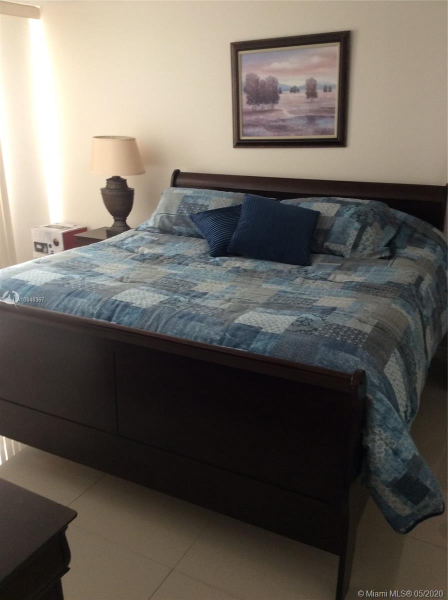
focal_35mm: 32
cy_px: 300
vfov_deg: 56.9
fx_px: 554
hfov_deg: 44.0
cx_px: 224
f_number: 2.4
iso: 80
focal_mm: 3.3
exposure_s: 1/24
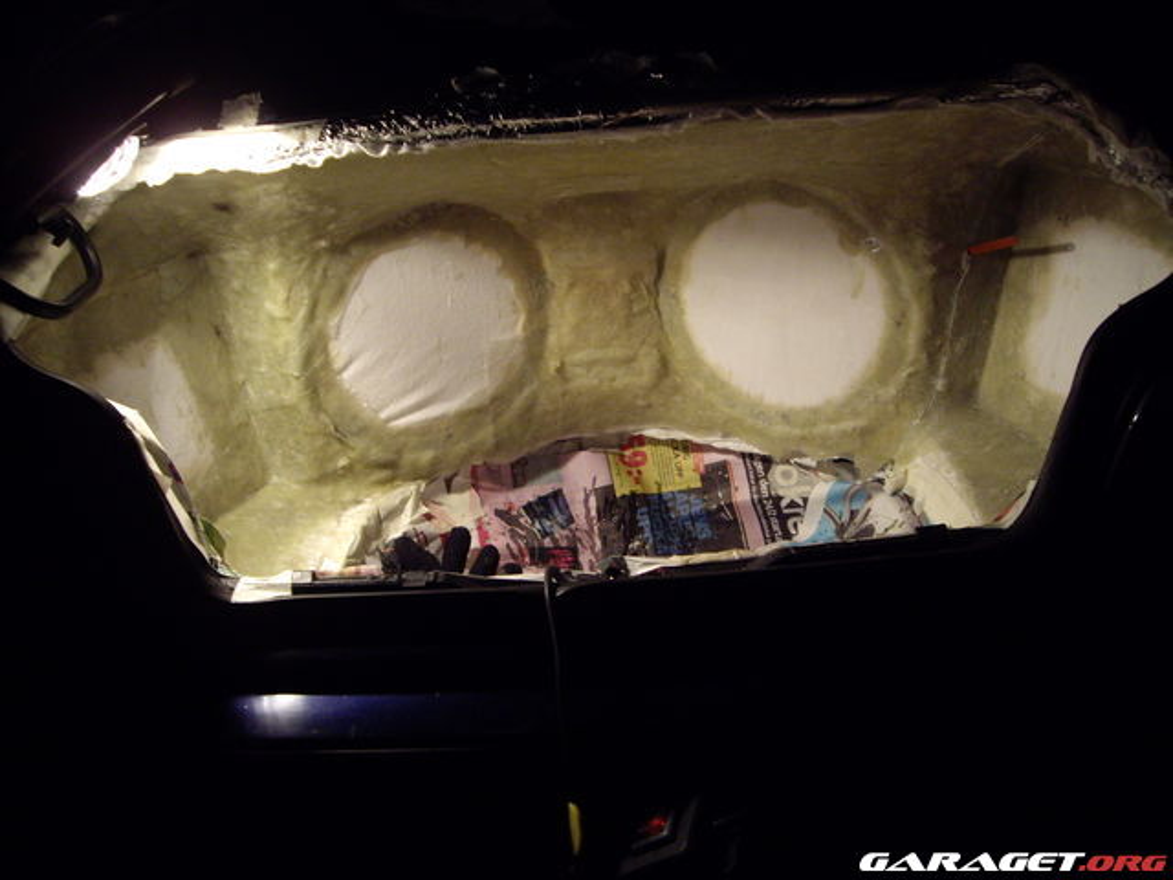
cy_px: 440
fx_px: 1288
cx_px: 586
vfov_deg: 37.7
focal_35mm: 38
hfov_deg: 49.0
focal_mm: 6.2
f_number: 2.7
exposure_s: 1/50
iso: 200
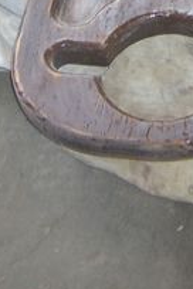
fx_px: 2075
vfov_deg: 7.9
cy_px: -42
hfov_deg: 5.3
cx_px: 197
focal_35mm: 258
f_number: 4.1
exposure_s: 1/60
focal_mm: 12.8
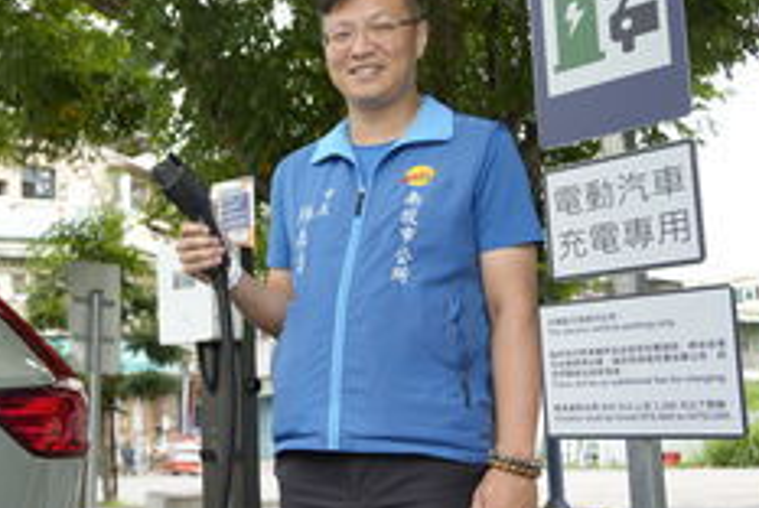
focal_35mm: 48
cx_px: 156
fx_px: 1013
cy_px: 285
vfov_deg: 28.1
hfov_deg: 39.5
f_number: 4
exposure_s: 1/160
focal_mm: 28
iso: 160
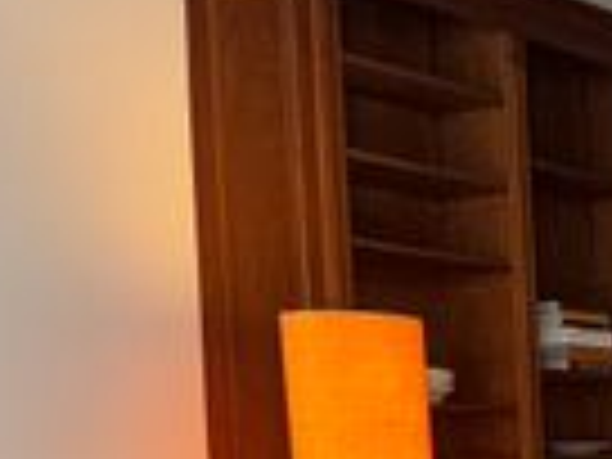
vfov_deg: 13.5
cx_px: 868
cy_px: 585
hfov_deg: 17.1
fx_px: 1874
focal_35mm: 106
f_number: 1.78
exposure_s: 1/112
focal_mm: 6.76
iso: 200
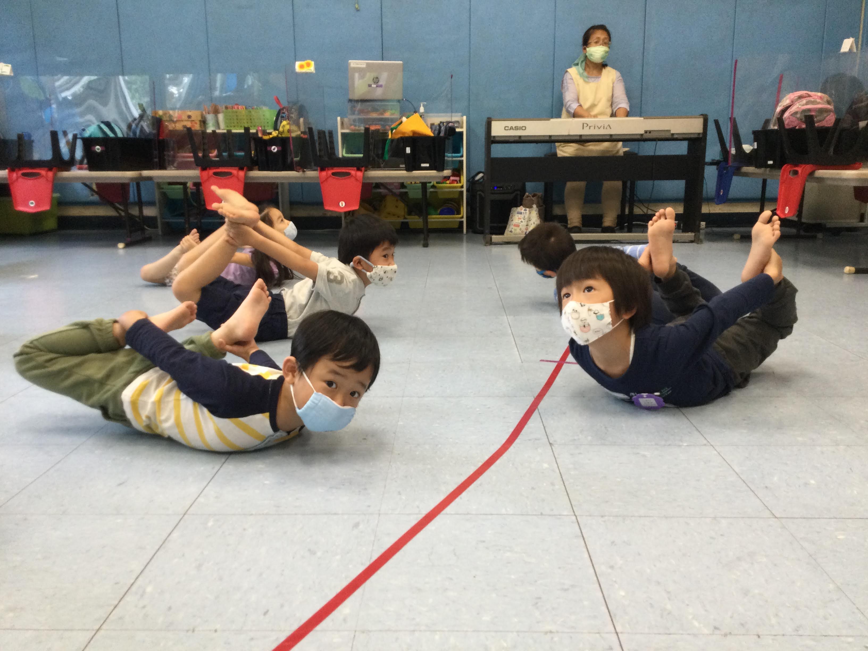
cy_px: 326
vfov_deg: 45.4
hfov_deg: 58.4
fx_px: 777
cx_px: 434
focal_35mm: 31
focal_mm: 3.3
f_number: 2.4
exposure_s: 1/30
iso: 64
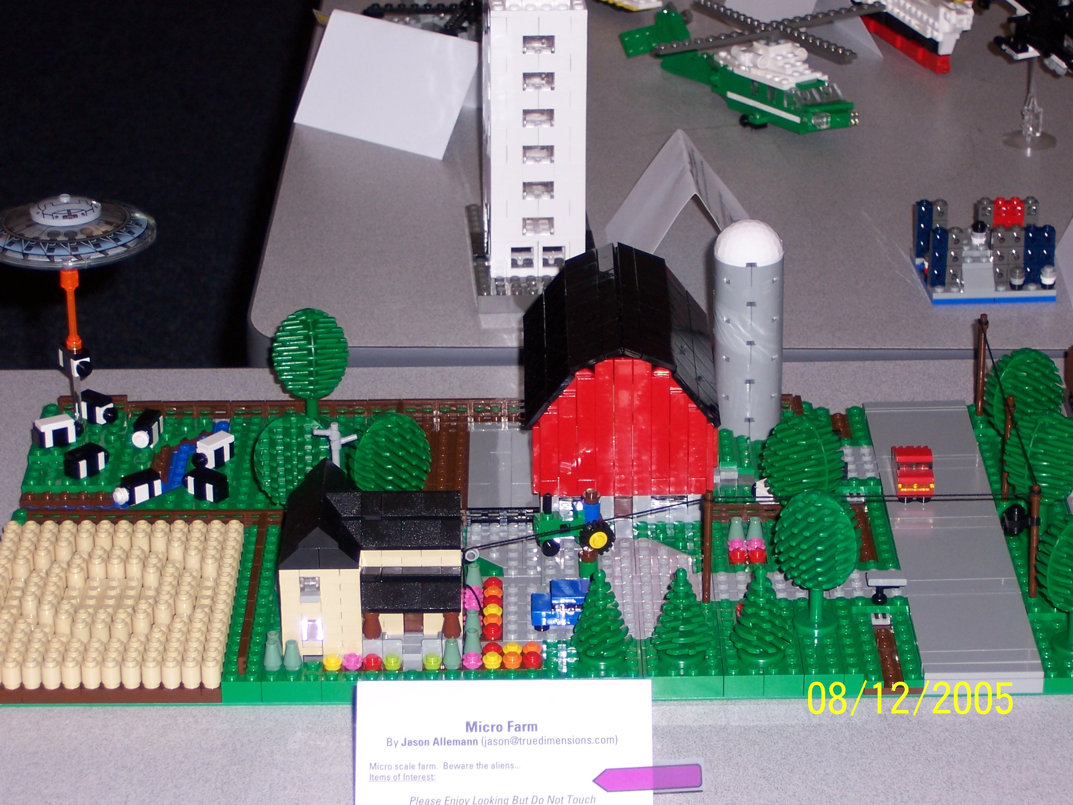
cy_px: 402
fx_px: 3348
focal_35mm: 108
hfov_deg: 18.2
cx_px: 536
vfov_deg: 13.7
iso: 80
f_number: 4.8
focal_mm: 18
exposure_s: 1/125
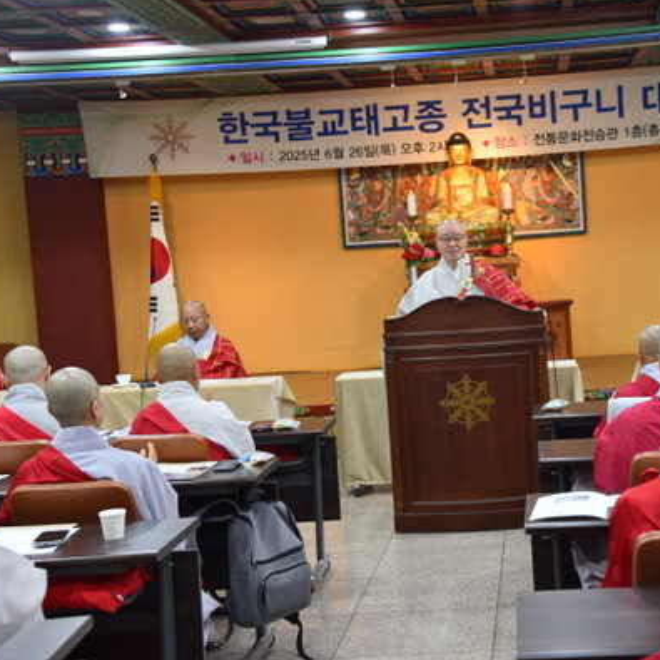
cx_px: 451
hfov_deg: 27.5
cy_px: 327
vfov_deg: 27.7
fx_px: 1337
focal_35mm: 62
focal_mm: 48
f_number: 4.2
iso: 1000
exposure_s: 1/60
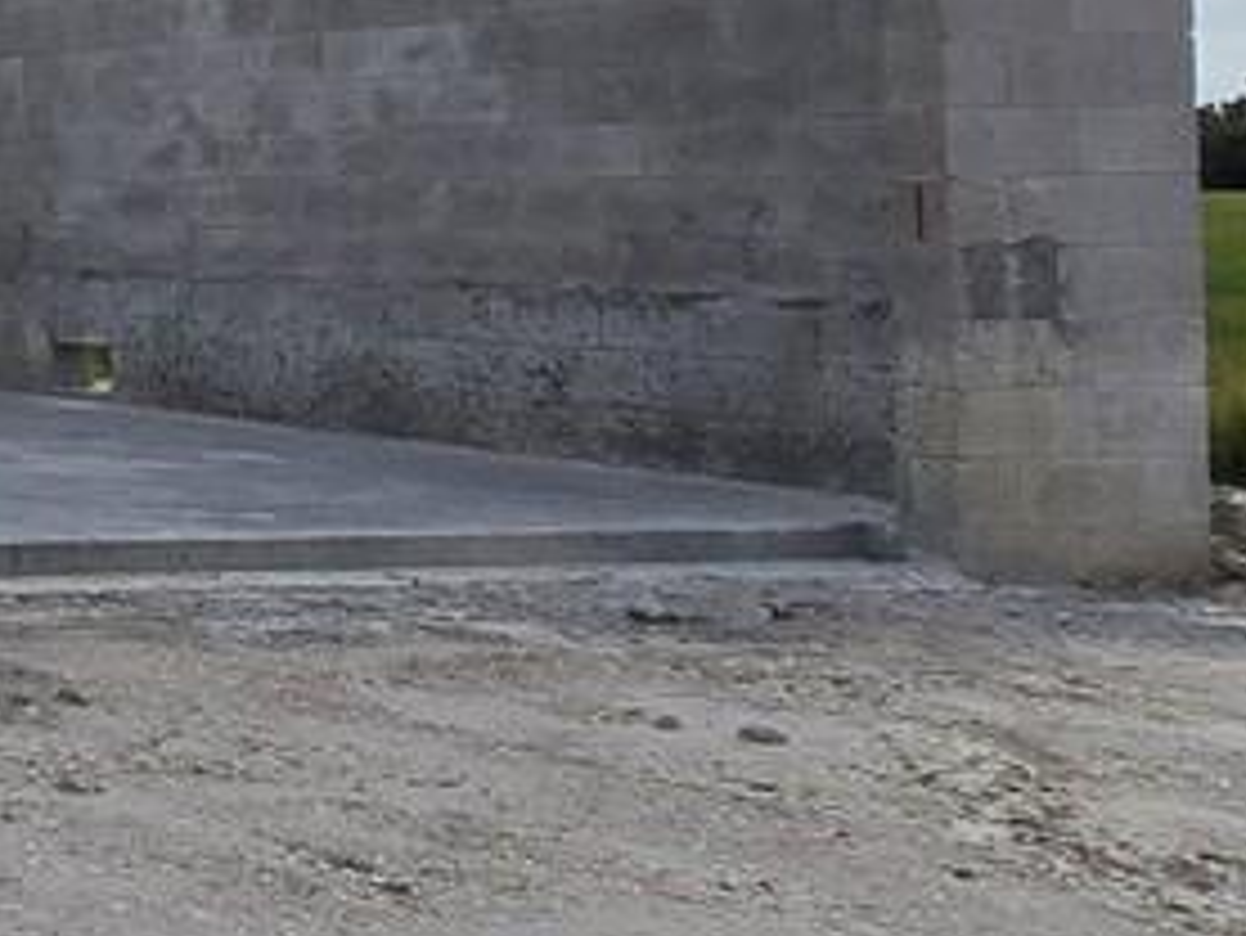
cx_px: -1525
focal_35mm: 75
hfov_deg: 16.3
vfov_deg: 19.4
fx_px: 2701
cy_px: 140
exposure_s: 1/4326
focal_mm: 2.2
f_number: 2.2
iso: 50
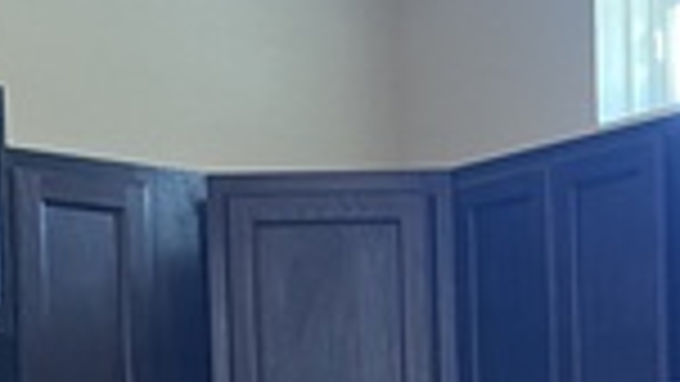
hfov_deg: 17.1
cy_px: 782
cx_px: 797
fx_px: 2164
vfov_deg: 9.4
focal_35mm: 120
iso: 200
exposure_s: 1/60
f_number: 1.6
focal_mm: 5.1
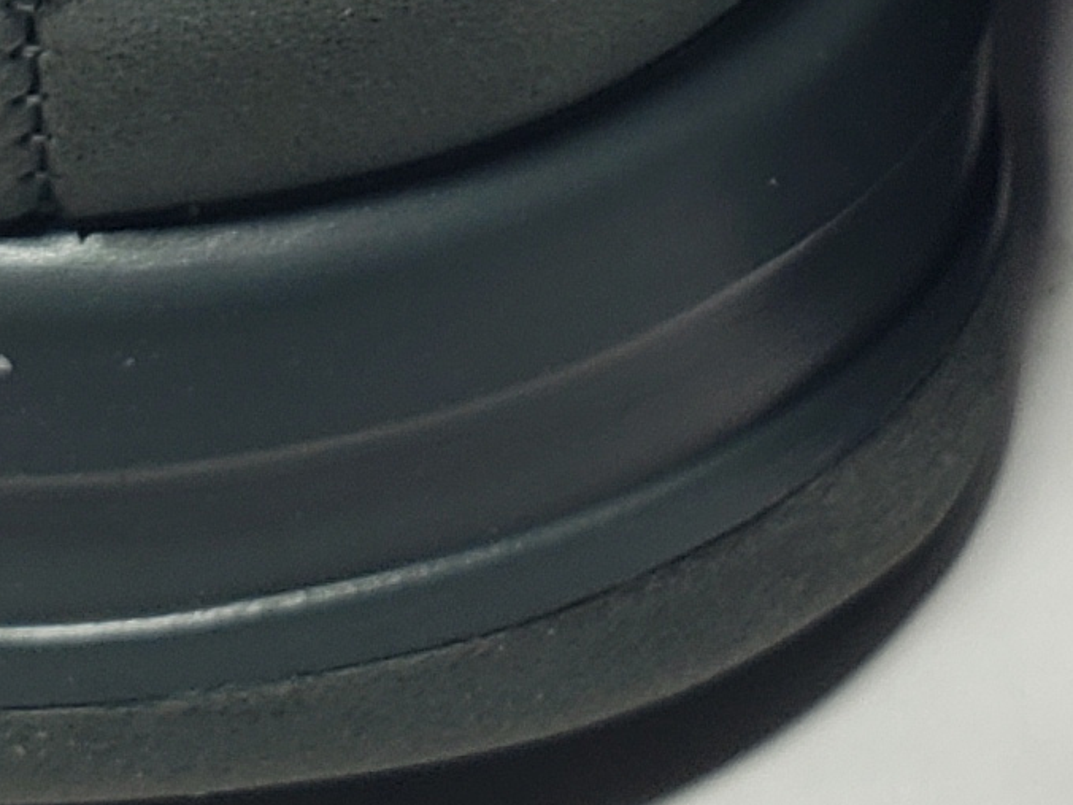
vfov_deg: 8.7
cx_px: 1002
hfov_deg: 12.6
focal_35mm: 155
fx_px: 4805
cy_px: -1153
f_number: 2.4
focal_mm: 4.3
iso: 50
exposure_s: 1/125
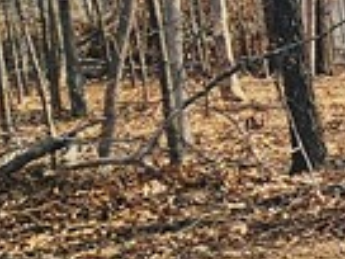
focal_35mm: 98
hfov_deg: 12.5
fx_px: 977
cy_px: 23
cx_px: 946
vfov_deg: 14.9
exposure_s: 1/1667
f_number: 2.2
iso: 50
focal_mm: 2.2
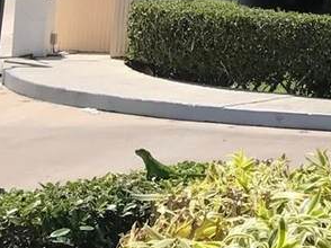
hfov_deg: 13.4
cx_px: 700
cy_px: -114
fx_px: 1166
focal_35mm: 122
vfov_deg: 11.7
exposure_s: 1/2398
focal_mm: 3.99
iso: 20
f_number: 1.8
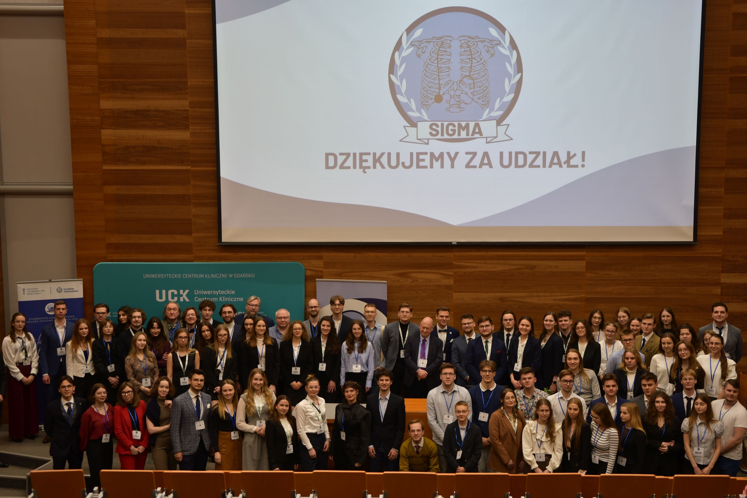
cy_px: 249
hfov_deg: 33.4
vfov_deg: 22.6
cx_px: 374
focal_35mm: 60
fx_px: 1245
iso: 400
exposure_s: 1/250
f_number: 2.8
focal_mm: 40
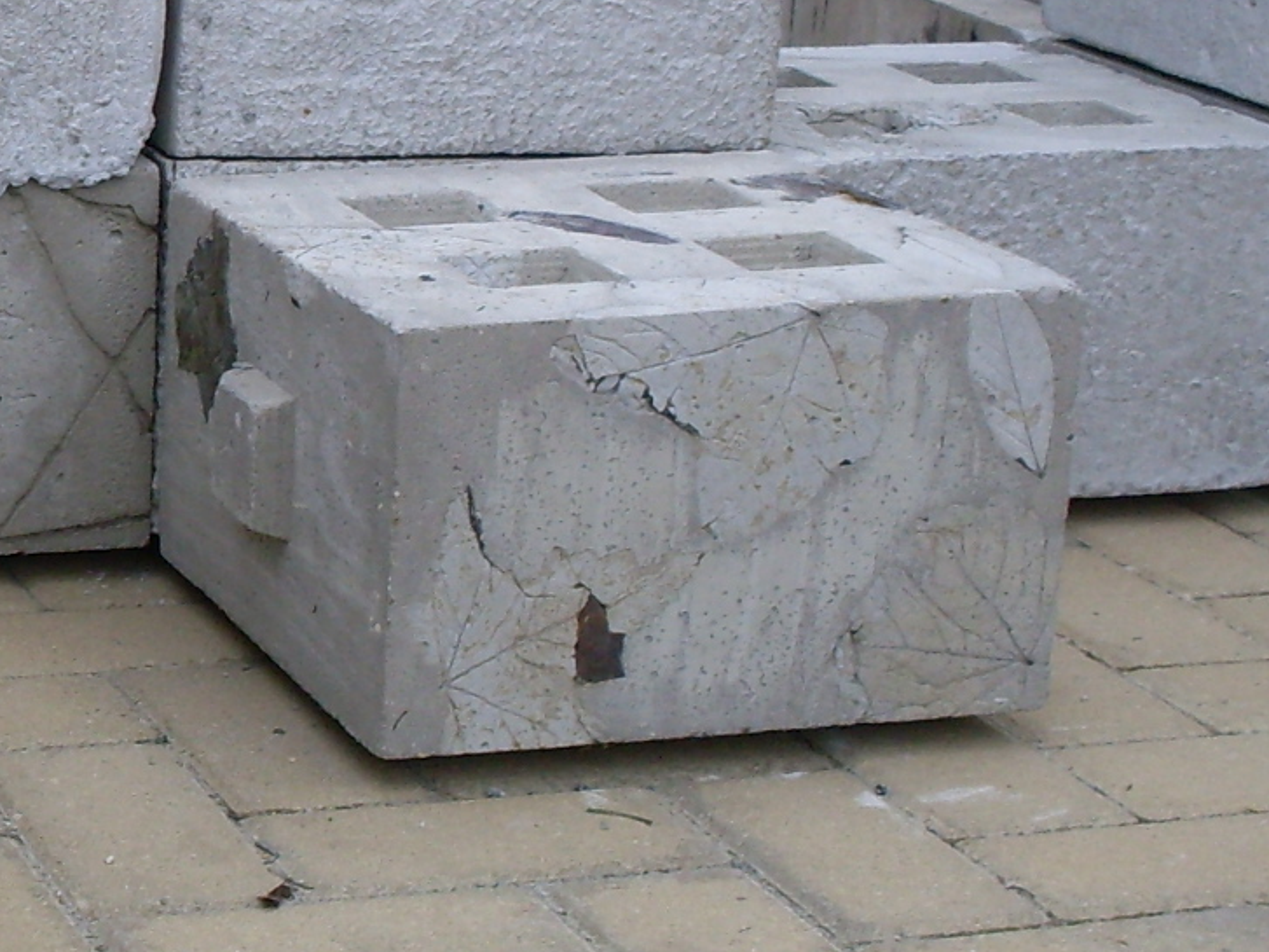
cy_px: 438
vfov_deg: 13.8
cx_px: -349
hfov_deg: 17.3
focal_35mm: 107
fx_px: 3922
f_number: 8.4
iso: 80
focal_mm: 6.3
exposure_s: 1/90
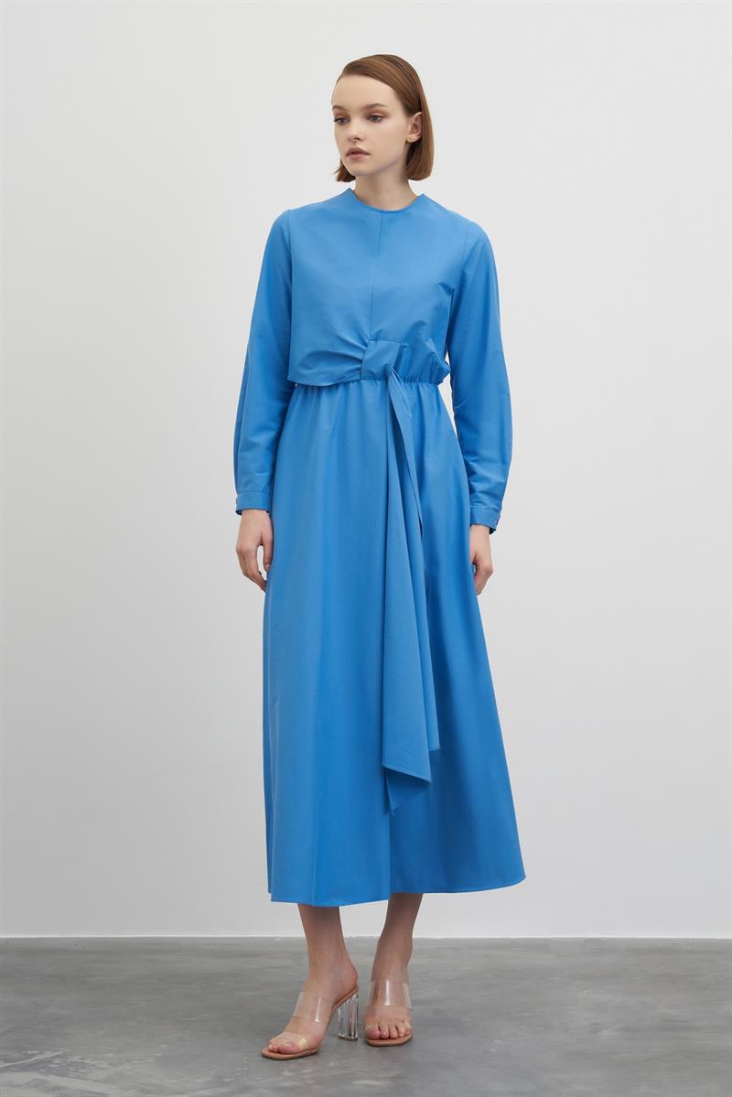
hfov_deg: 23.0
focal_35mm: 59
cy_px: 548
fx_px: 1798
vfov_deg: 33.9
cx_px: 366
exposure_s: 1/160
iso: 250
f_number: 7.1
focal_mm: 59
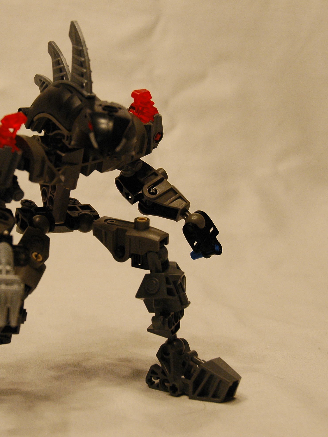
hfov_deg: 15.3
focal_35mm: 96
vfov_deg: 20.4
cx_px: 82
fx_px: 1213
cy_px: 218
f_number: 5.6
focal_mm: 44
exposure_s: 1/30
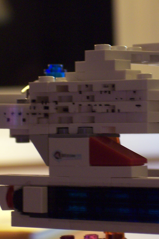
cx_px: 128
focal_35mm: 193
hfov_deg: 7.1
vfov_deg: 10.7
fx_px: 1279
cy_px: 105
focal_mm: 24
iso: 200
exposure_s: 1/8
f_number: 4.8
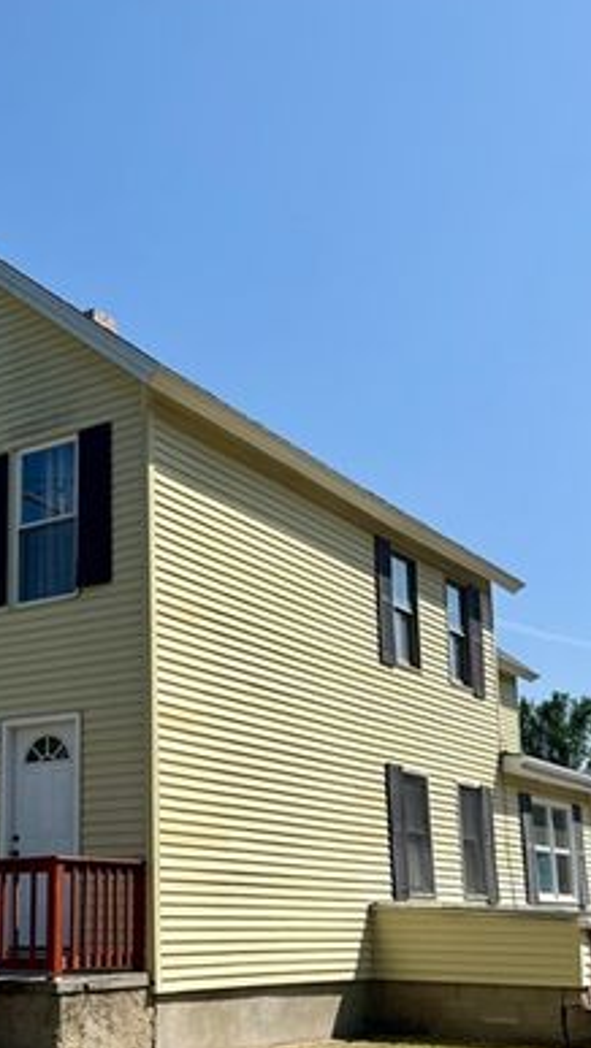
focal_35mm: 45
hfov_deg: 26.1
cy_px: 659
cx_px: 122
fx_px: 1252
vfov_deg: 45.1
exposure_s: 1/5714
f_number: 1.78
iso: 80
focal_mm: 6.76
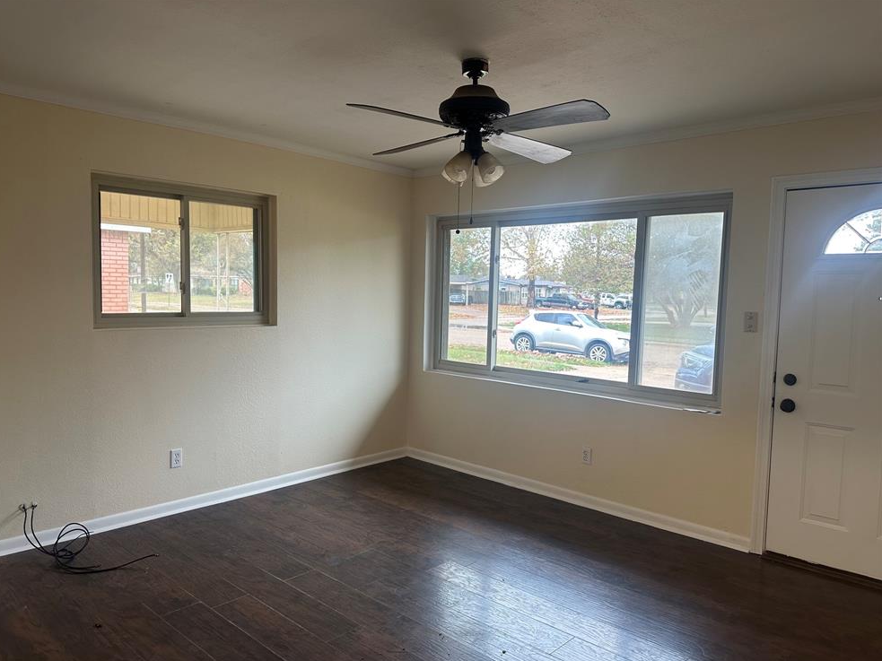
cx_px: 424
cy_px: 339
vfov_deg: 54.9
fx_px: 637
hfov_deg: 69.4
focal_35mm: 25
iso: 125
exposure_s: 1/120
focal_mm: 6.86
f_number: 1.78
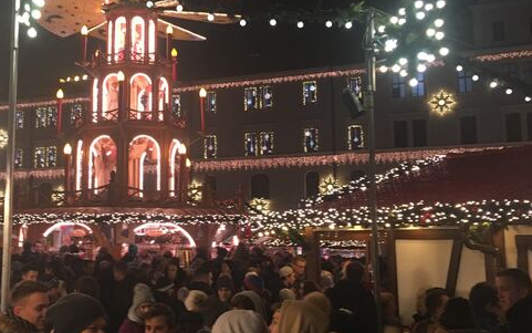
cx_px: 181
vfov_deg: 26.3
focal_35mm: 49
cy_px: 129
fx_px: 711
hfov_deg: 40.6
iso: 160
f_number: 2.2
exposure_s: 1/33
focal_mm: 4.15
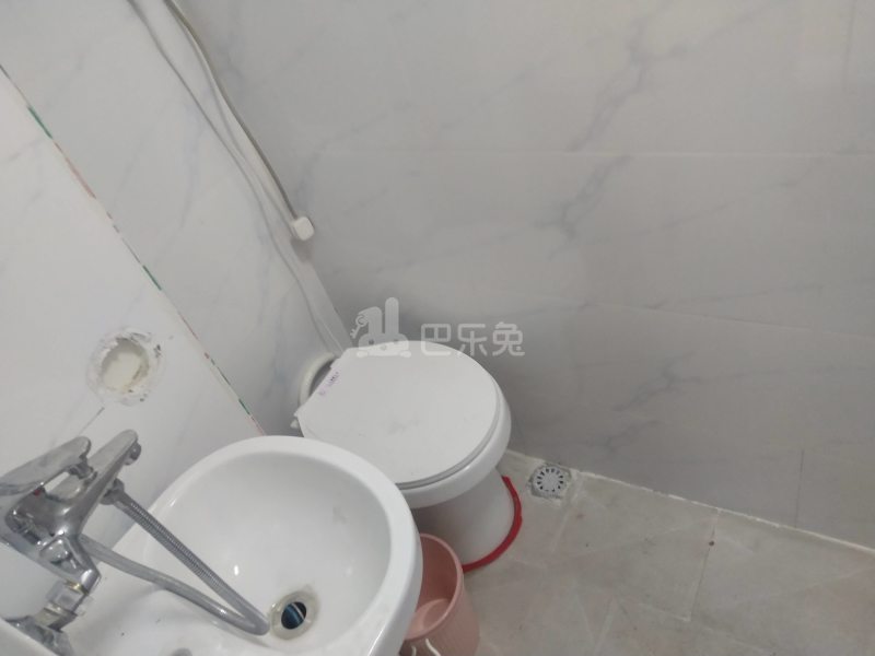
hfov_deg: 60.0
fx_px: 758
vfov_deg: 46.8
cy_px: 328
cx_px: 438
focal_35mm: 30
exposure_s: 1/50
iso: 139
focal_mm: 3.95
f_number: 1.8
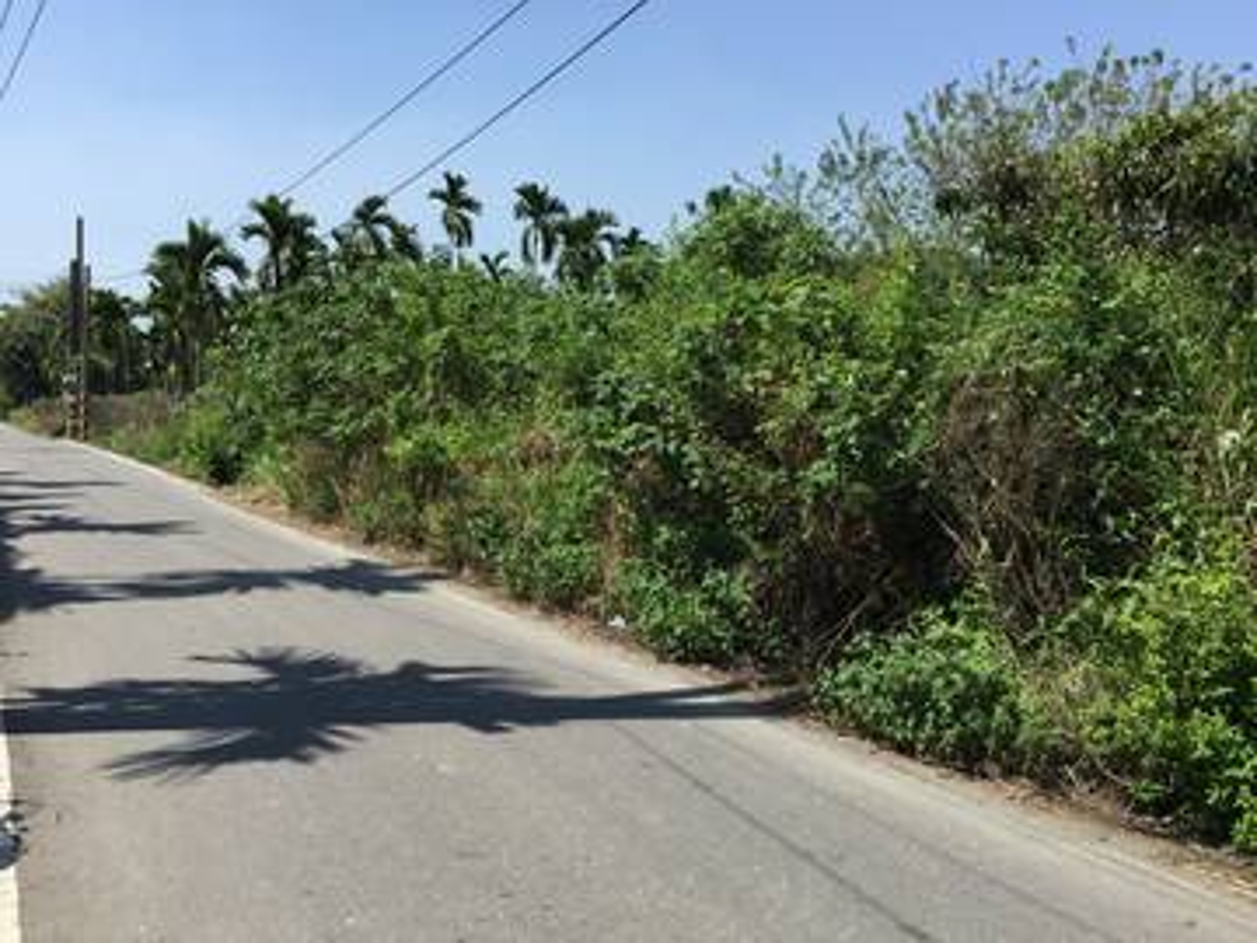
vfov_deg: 48.2
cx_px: 628
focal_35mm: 29
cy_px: 472
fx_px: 1053
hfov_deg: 61.7
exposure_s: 1/1721
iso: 32
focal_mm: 4.15
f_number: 2.2
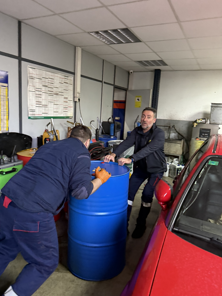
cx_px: 107
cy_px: 146
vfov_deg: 69.4
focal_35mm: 25
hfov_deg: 54.9
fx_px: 214
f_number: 1.78
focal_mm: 6.76
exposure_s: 1/33
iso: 640
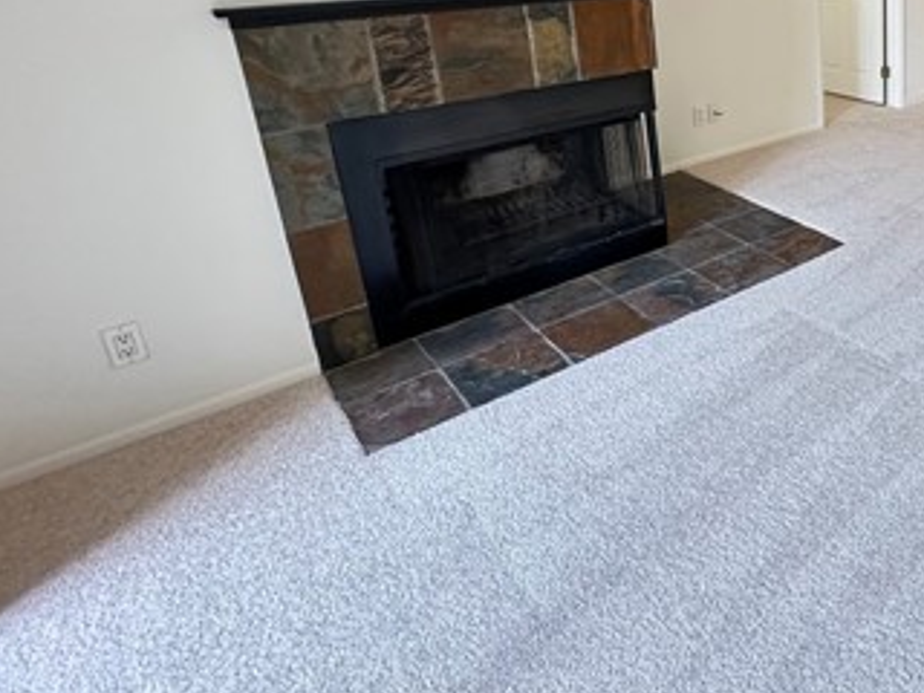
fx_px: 747
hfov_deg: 52.2
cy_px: 127
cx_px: 898
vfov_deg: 46.8
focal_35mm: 28
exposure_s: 1/60
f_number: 2.2
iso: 400
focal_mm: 2.22
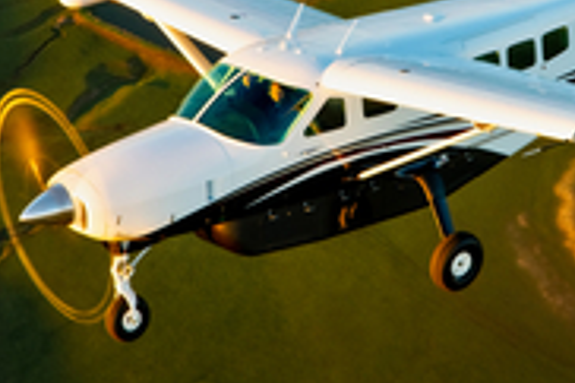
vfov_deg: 7.4
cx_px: 408
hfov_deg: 11.1
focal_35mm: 185
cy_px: 54
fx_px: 2952
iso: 160
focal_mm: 70
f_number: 8
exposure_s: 1/60
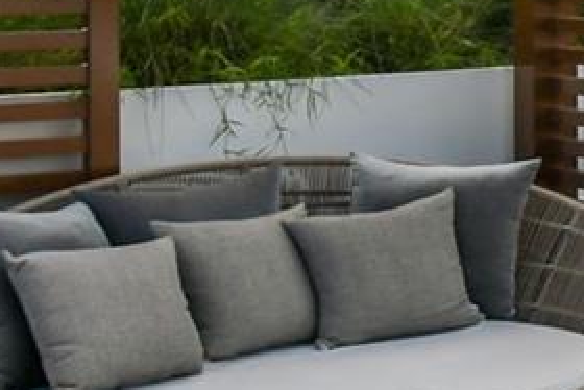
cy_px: -88
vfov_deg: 11.2
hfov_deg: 13.6
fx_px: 1948
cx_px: 1293
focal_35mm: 120
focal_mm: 14
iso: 100
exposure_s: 1/640
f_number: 7.1
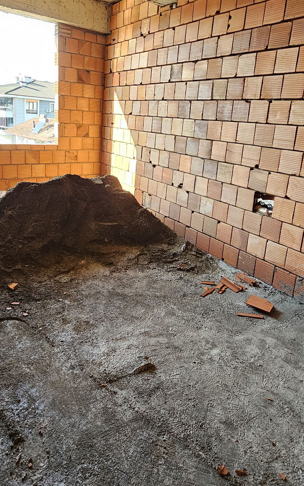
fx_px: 292
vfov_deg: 78.8
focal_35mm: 22
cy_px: 196
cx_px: 154
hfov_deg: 55.0
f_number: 2.2
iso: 100
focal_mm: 2.2
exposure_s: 1/70.8
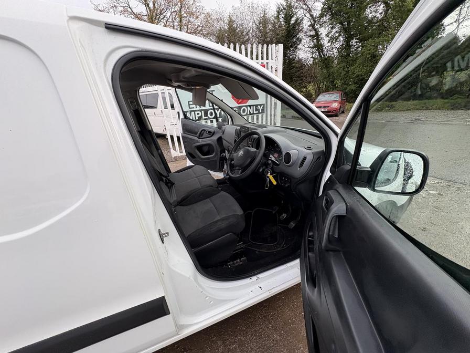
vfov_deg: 85.7
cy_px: 176
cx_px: 235
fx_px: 190
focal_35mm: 14
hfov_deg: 102.1
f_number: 2.2
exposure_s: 1/201
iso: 64
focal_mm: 2.22
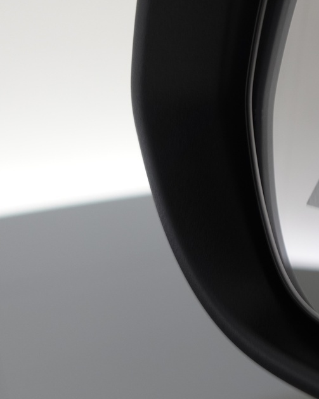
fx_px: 685
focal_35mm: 58
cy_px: 295
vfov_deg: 31.9
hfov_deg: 25.0
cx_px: 316
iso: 125
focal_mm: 9.4
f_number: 2.2
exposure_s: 1/30
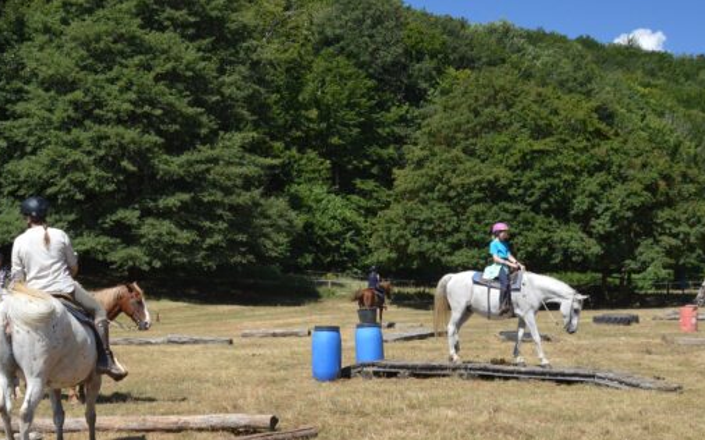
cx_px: 273
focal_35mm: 68
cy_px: 250
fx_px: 1306
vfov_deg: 19.1
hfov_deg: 30.1
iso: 800
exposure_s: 1/1000
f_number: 6.3
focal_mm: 22
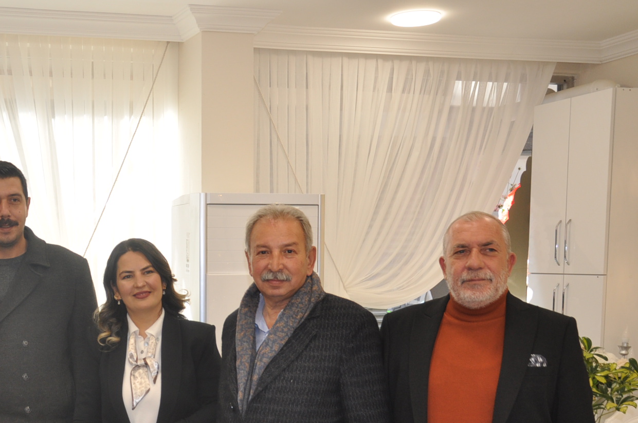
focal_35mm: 57
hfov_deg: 33.9
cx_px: 115
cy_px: 353
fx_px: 1009
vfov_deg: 23.3
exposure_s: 1/200
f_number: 3.8
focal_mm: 22
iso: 360
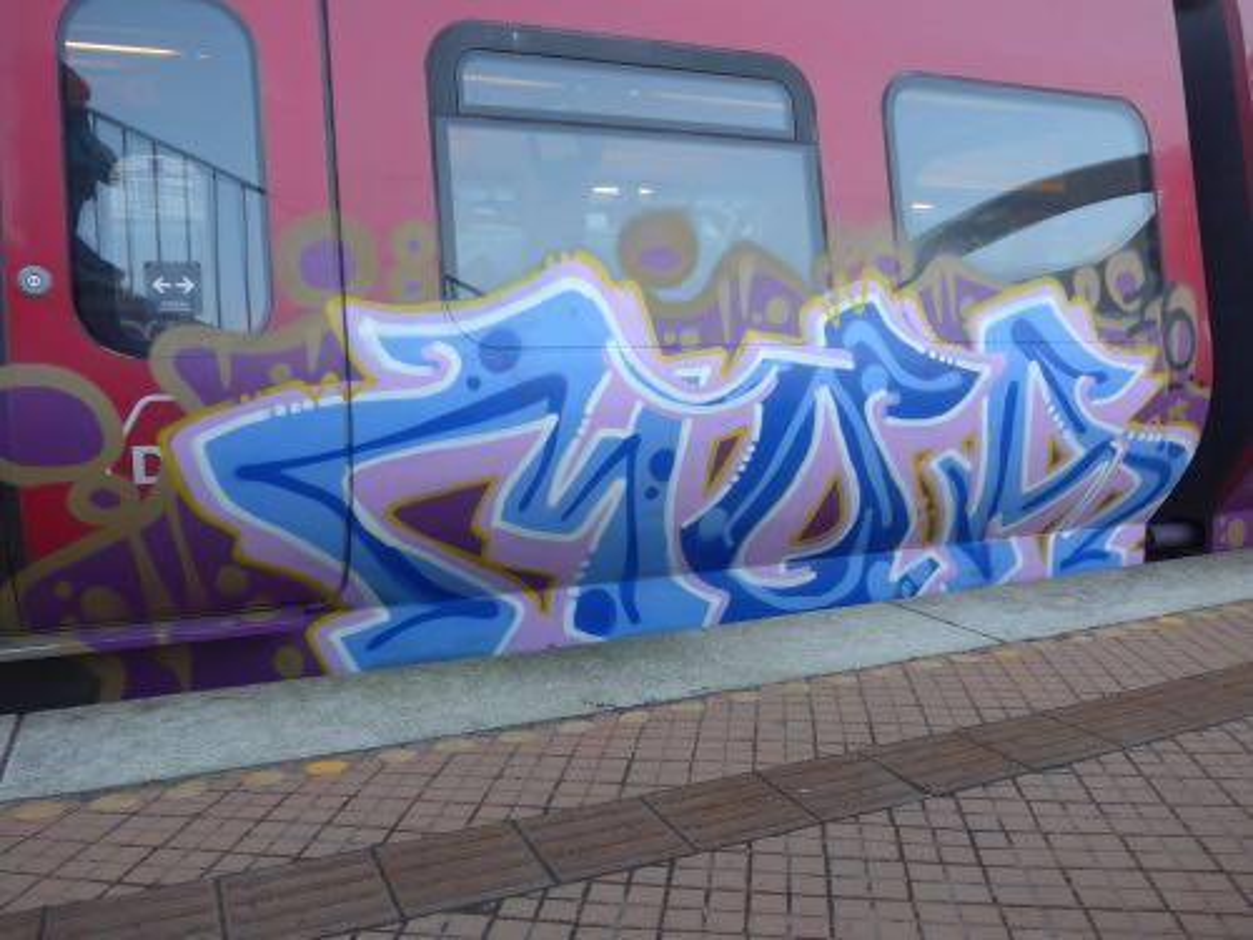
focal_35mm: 29
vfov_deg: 48.2
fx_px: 1050
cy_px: 470
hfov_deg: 61.7
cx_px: 626
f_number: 2
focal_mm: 6
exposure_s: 1/60
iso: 100
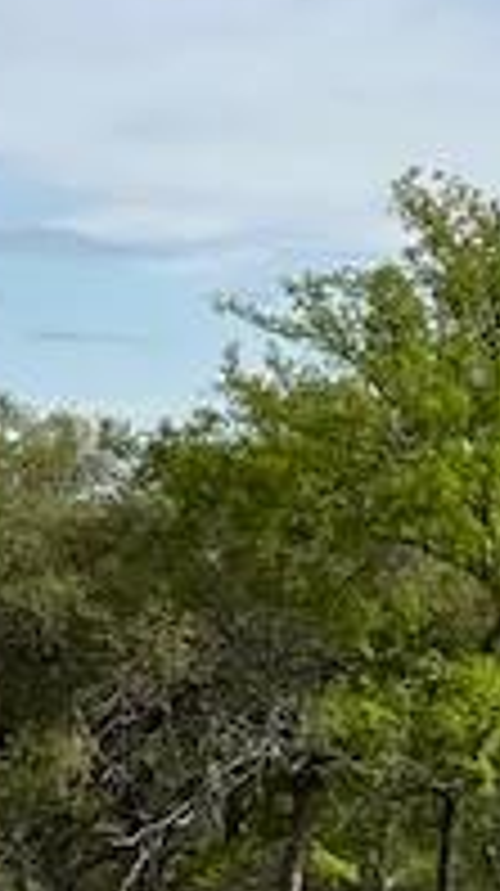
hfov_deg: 5.8
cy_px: 360
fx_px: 4324
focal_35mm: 183
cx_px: 1878
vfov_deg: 11.8
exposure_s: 1/7463
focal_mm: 5.7
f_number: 1.5
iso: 50
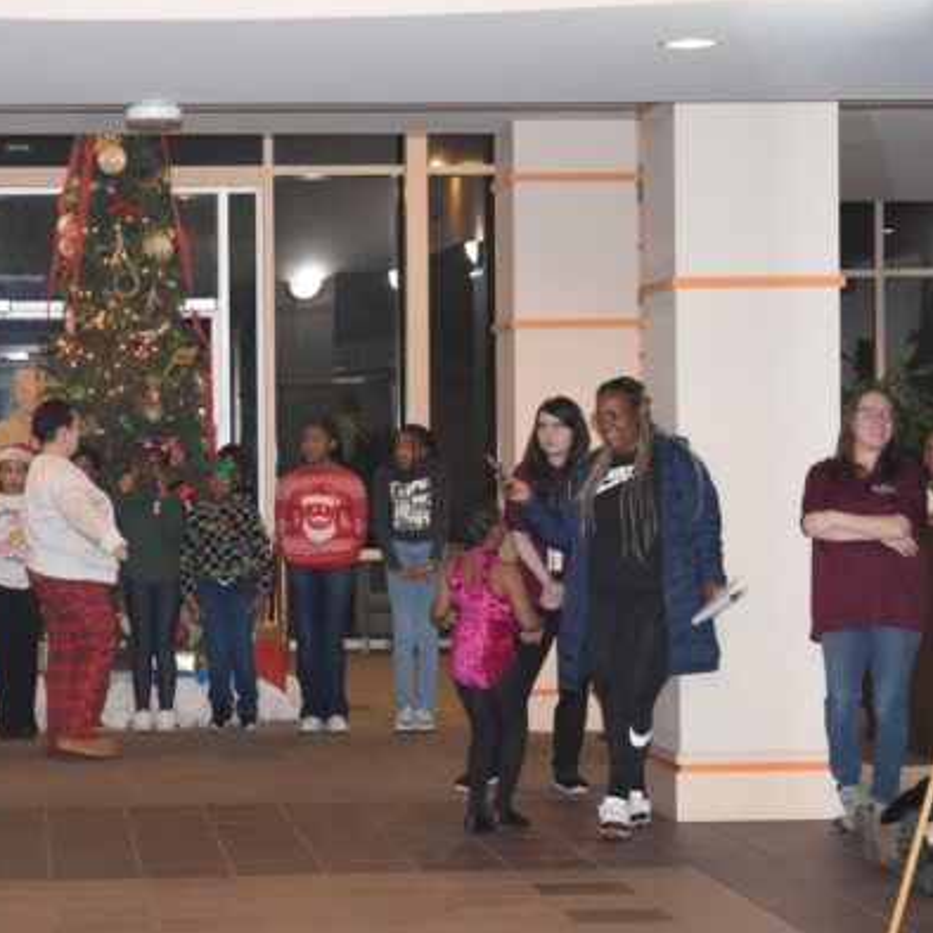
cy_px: 462
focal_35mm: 107
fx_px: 3252
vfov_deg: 16.3
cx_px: 227
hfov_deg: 16.2
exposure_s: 1/60
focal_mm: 55
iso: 3200
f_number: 5.6
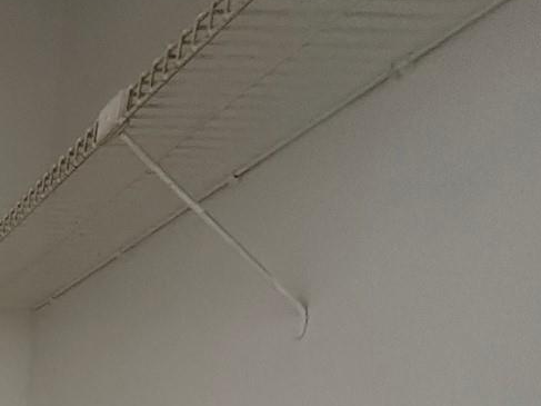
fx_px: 719
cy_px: 653
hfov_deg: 26.8
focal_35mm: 46
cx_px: -302
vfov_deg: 23.3
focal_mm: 2.22
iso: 640
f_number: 2.2
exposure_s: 1/60
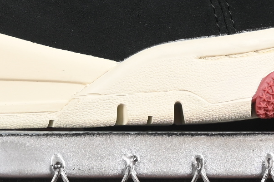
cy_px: -133
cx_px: -75
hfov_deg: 5.9
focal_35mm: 347
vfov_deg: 3.9
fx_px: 2640
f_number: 6.3
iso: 160
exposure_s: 1/60
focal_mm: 50
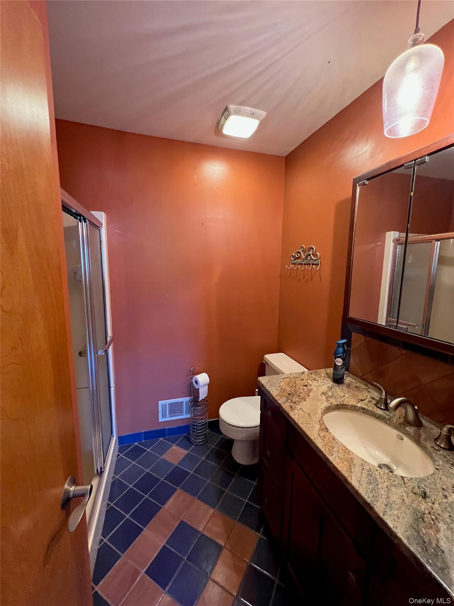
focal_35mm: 13
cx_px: 227
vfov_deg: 106.2
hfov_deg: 89.9
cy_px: 303
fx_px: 227
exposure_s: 1/60
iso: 500
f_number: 1.8
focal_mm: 1.57
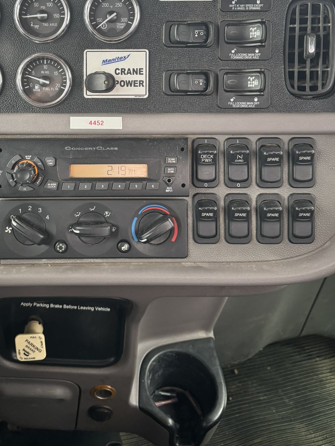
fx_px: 477
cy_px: 122
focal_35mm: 37
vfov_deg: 48.6
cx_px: 99
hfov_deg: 38.0
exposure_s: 1/60
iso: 320
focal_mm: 6.76
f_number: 1.78
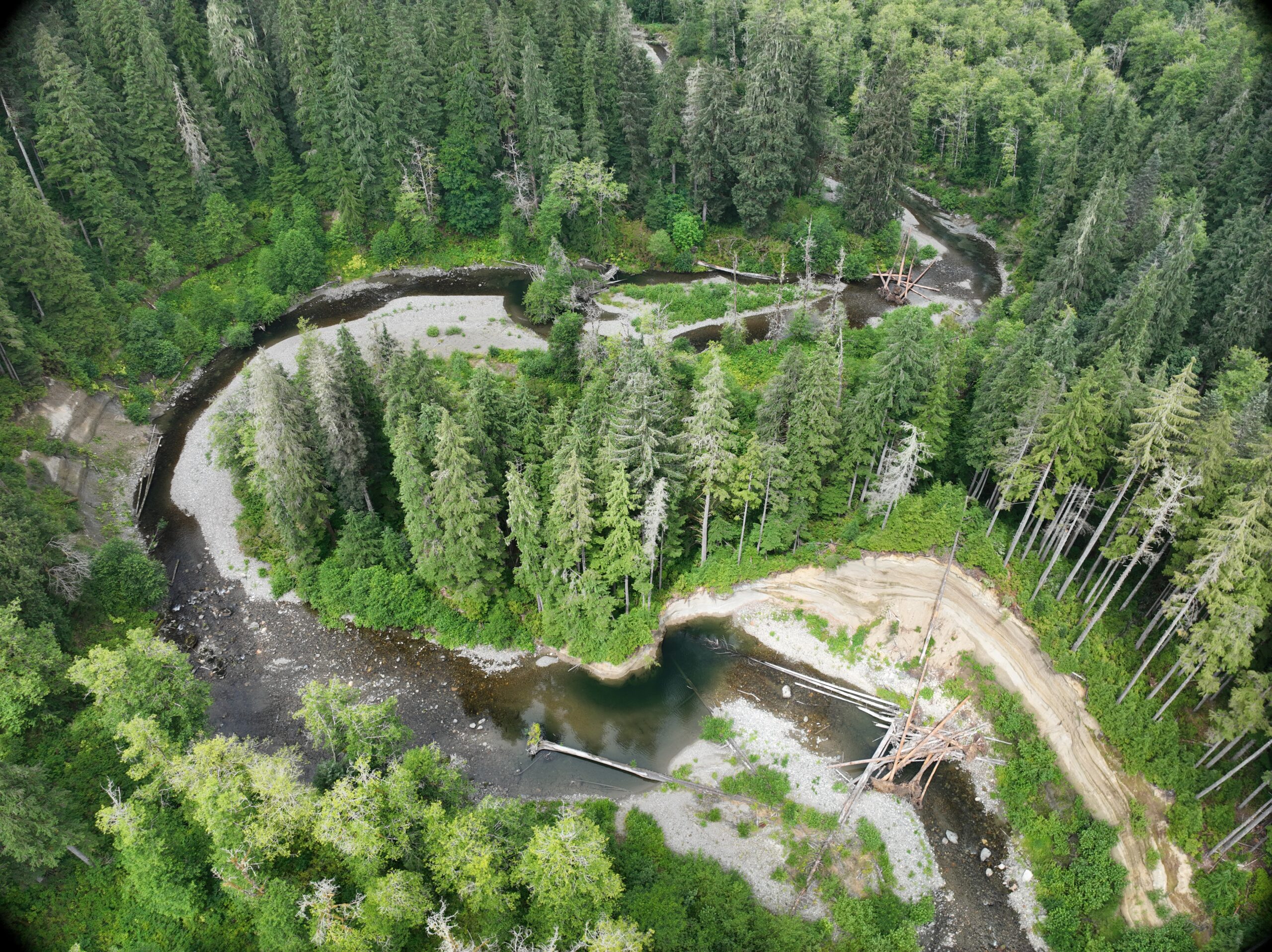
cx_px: 636
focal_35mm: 24
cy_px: 476
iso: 100
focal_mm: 12.29
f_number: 2.8
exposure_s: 1/800
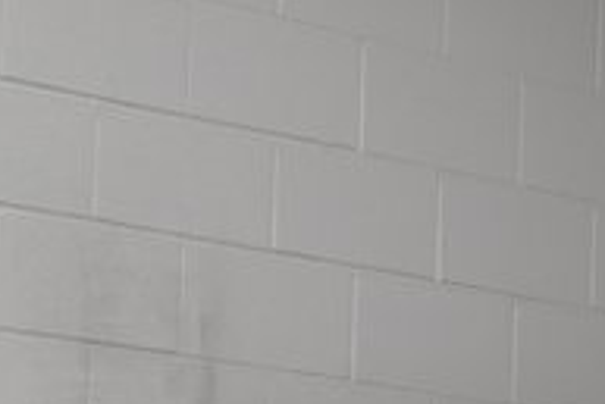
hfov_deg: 7.2
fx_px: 4541
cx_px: 1354
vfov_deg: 4.9
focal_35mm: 270
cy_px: 1016
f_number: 9
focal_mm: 34
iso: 400
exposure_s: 1/125
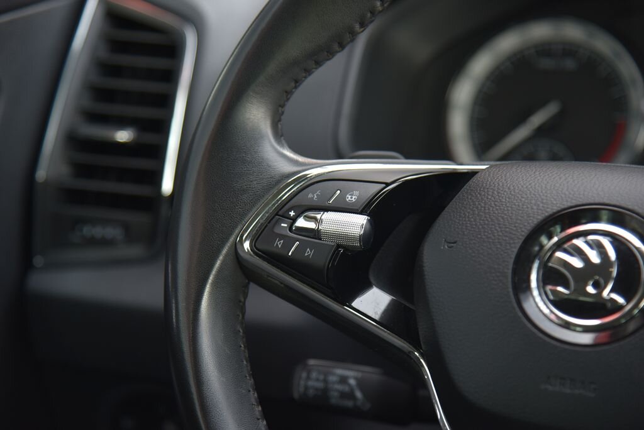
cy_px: 215
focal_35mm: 120
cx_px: 322
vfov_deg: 11.4
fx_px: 2148
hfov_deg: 17.1
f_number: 4.5
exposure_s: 1/80
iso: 500
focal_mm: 120
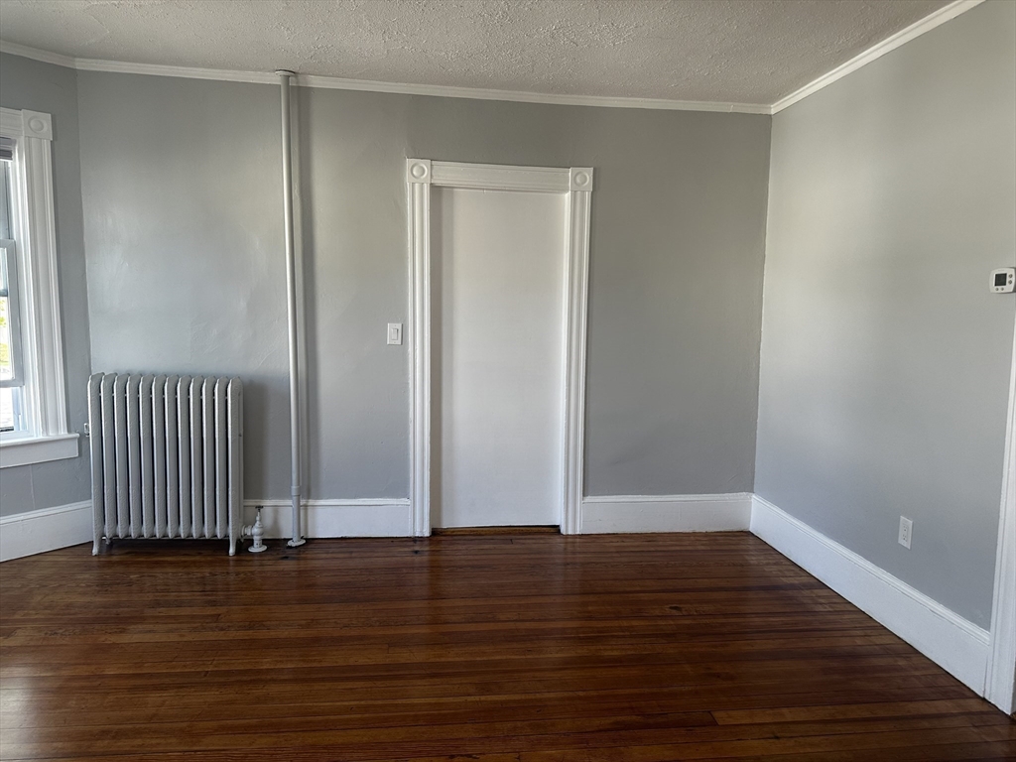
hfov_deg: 71.6
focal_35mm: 24
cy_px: 381
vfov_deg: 56.8
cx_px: 508
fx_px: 704
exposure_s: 1/121
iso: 100
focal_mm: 6.86
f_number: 1.78
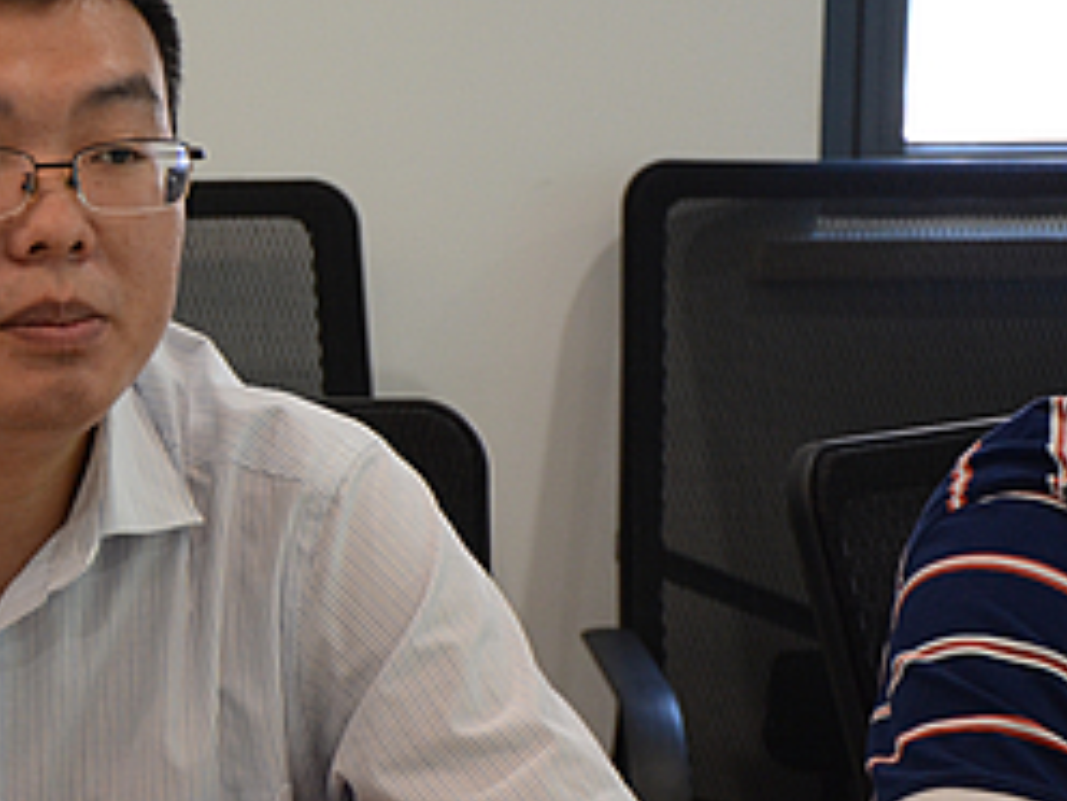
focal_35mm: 167
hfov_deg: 11.7
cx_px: -71
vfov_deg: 8.9
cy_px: 407
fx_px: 5148
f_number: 4.8
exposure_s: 1/60
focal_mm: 48
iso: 800
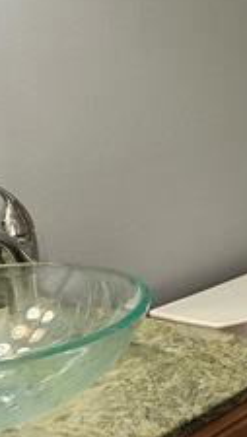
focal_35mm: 89
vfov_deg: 23.9
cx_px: 519
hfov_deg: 11.9
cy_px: 227
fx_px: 1034
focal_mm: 5.4
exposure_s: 1/120
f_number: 1.8
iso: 320
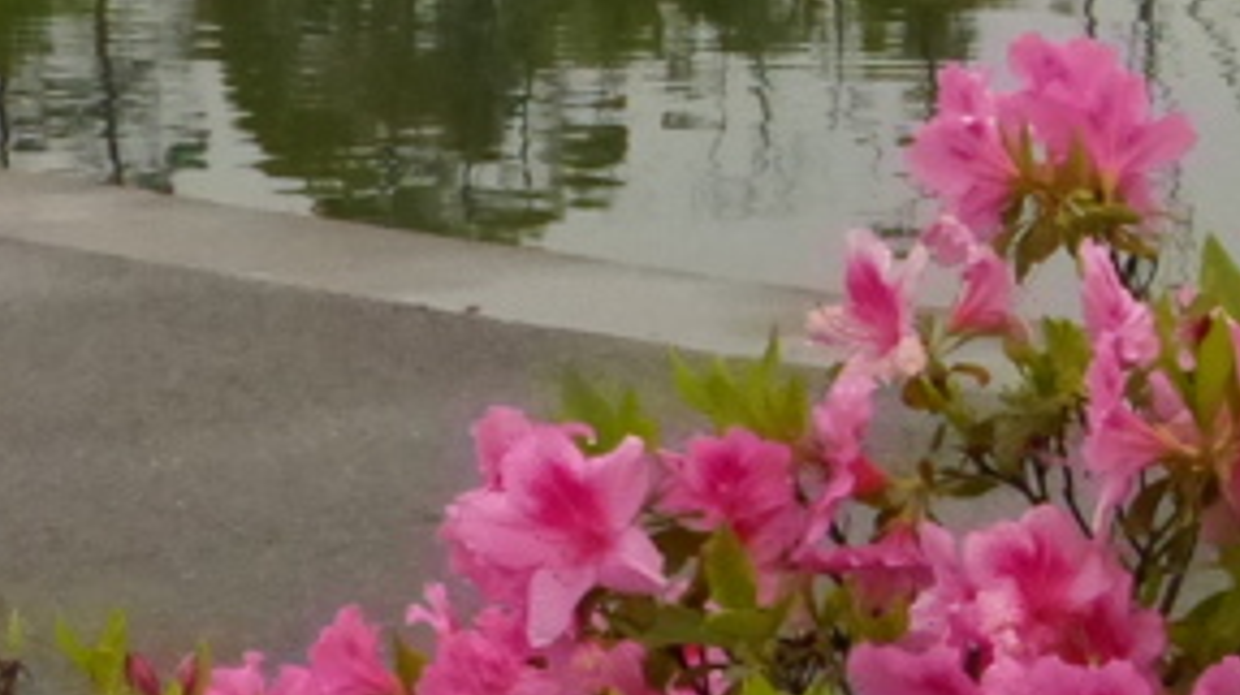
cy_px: 367
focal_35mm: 214
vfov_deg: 5.7
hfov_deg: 9.7
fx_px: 7032
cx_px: 1974
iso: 800
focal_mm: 9.9
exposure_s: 1/1300
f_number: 6.3
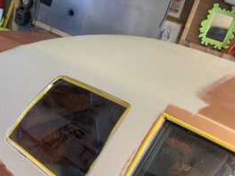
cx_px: 110
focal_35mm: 38
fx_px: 258
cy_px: 99
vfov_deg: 37.6
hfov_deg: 49.0
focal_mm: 4.25
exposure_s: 1/50
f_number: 1.8
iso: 125
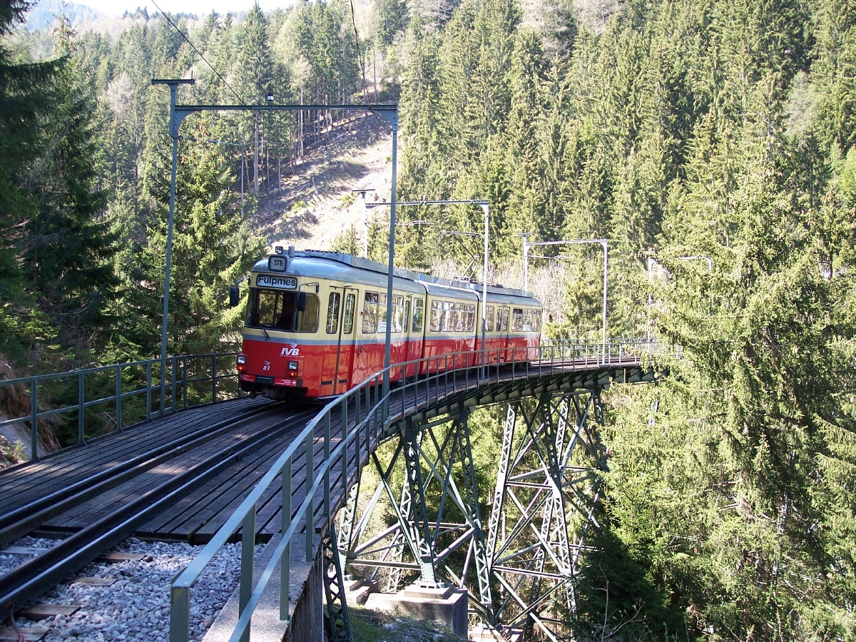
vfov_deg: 36.8
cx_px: 428
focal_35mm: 39
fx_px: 964
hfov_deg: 47.9
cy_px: 321
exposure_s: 1/90
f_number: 3.4
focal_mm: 8
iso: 100
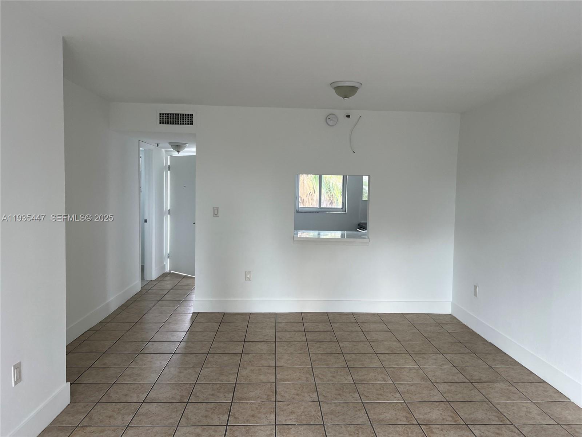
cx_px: 291
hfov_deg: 67.3
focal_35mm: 26
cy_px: 218
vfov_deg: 53.1
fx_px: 437
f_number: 1.5
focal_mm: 5.7
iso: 64
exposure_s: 1/121
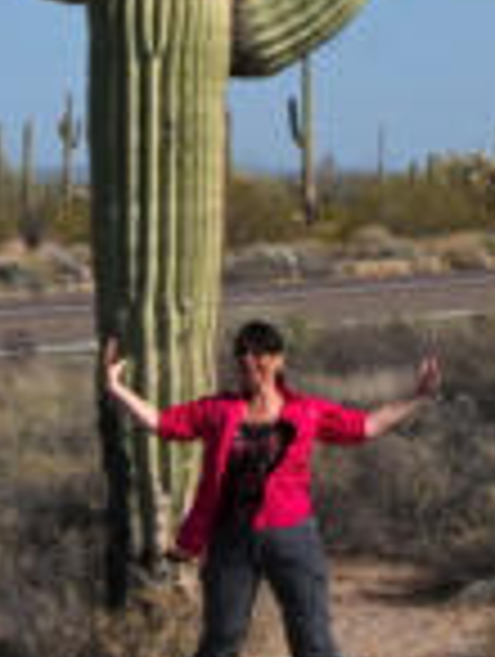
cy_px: -238
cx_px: 106
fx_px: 2985
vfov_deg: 12.1
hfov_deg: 9.5
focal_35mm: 157
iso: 250
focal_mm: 23
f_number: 22
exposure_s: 1/160
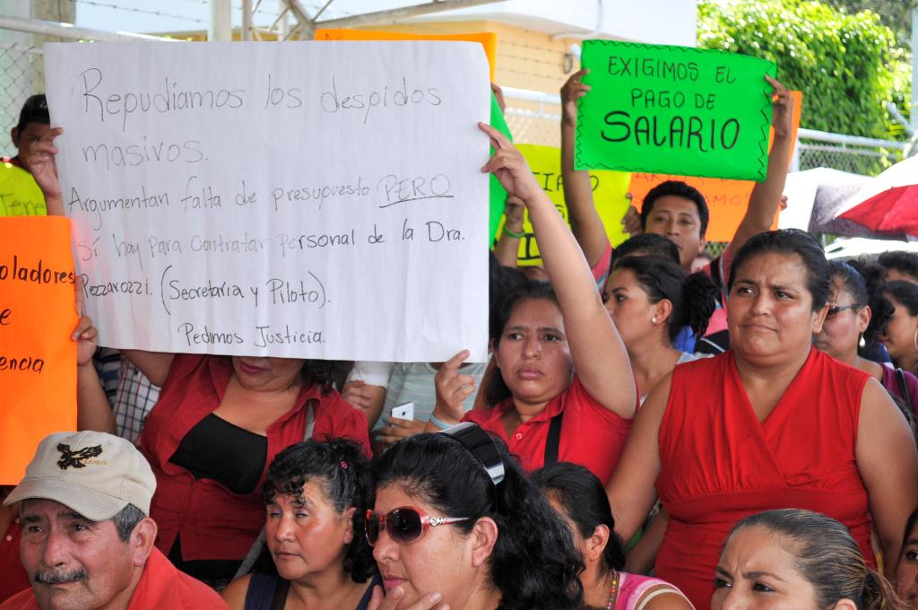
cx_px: 459
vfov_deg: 16.5
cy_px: 305
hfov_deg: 24.6
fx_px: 2101
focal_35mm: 82
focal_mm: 55
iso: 400
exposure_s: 1/250
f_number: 5.6
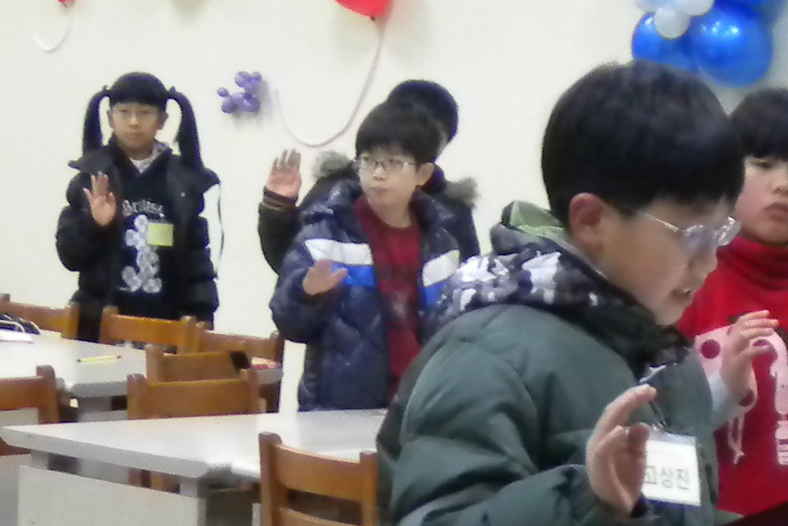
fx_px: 2890
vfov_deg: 10.3
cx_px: 284
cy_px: 495
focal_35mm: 132
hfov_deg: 15.5
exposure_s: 1/71
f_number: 3.1
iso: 400
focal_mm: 6.3
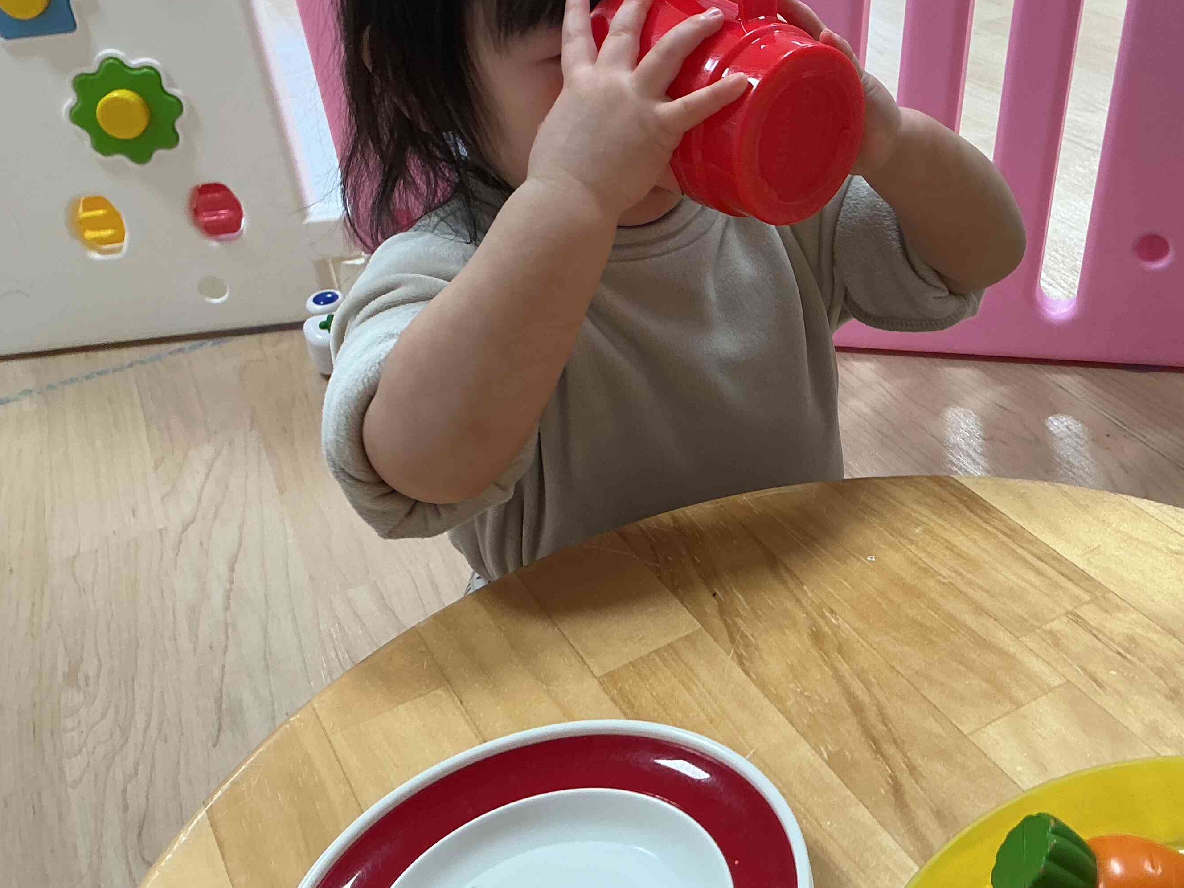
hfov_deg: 42.0
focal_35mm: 44
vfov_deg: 32.6
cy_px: 304
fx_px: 1505
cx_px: 846
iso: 40
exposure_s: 1/60
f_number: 1.8
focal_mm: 3
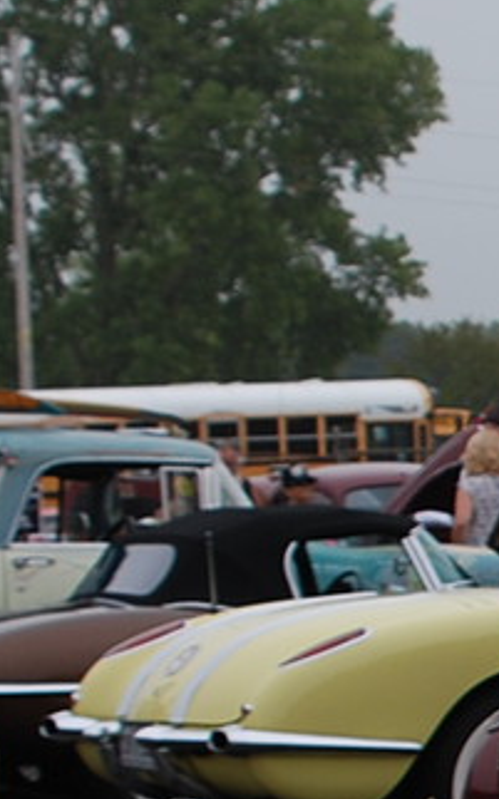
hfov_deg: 5.2
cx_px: 1718
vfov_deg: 8.9
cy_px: 885
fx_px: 5079
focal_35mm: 233
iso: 100
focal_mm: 35
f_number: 6.3
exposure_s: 1/160
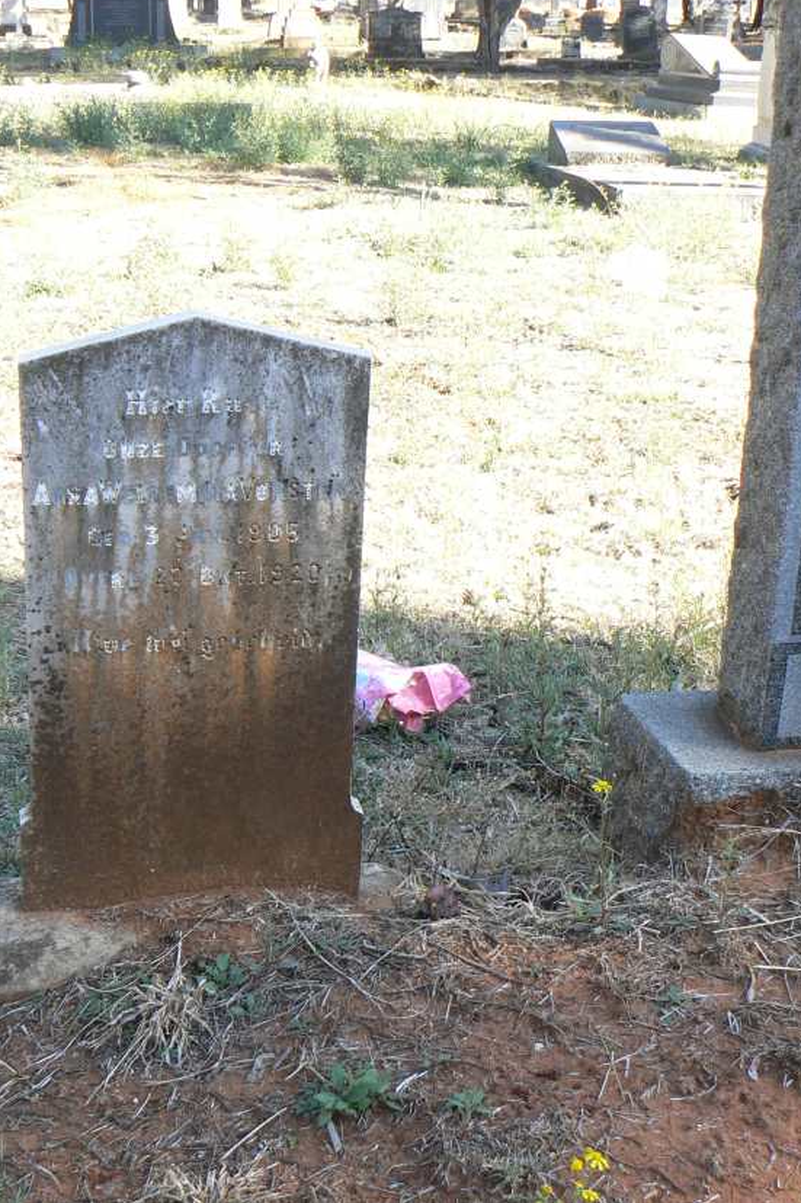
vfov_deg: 38.9
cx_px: 163
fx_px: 1703
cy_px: 591
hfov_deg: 26.0
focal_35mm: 51
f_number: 4
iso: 80
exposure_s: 1/80
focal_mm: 6
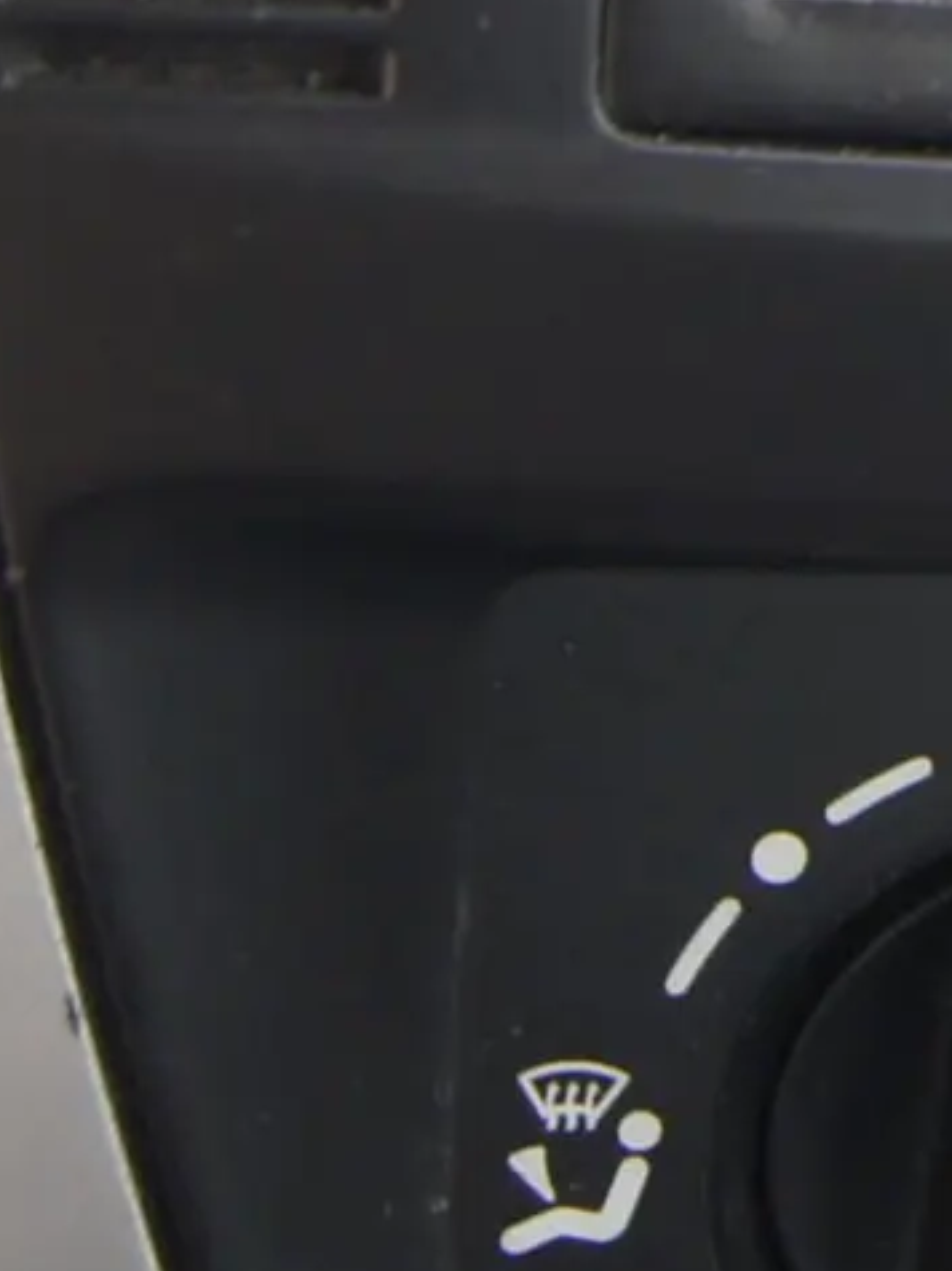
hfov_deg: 6.1
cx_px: 2163
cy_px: -920
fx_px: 8548
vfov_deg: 8.2
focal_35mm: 233
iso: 100
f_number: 4
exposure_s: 1/40
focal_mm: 20
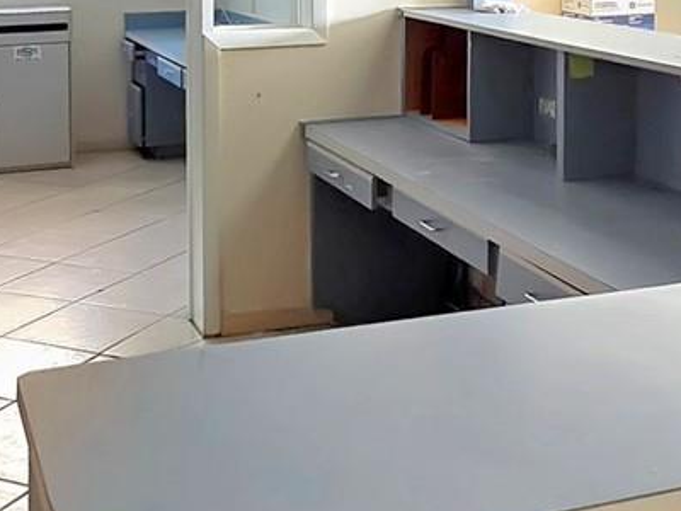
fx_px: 1023
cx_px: 398
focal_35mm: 52
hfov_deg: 36.7
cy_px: 269
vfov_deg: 28.0
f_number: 2.2
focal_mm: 2.2
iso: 250
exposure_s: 1/60
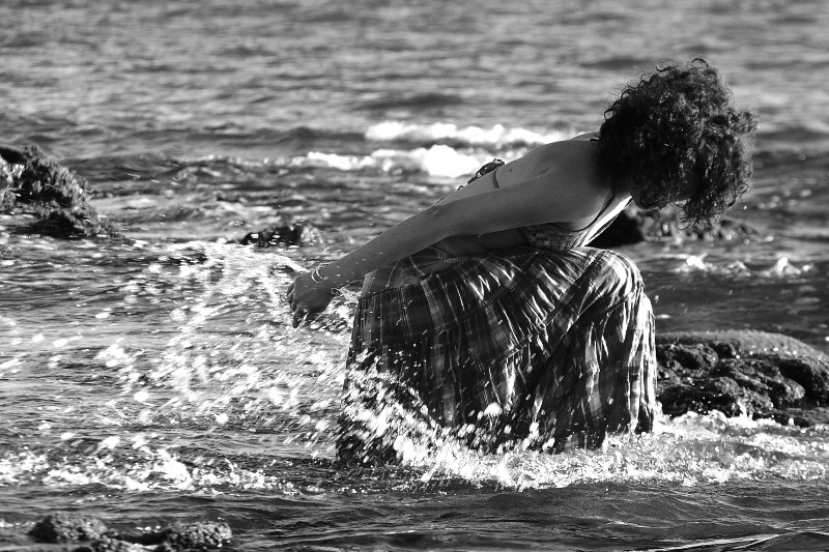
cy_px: 276
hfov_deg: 8.3
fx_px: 5698
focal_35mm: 248
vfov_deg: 5.5
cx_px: 414
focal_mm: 165
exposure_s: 1/200
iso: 200
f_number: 13
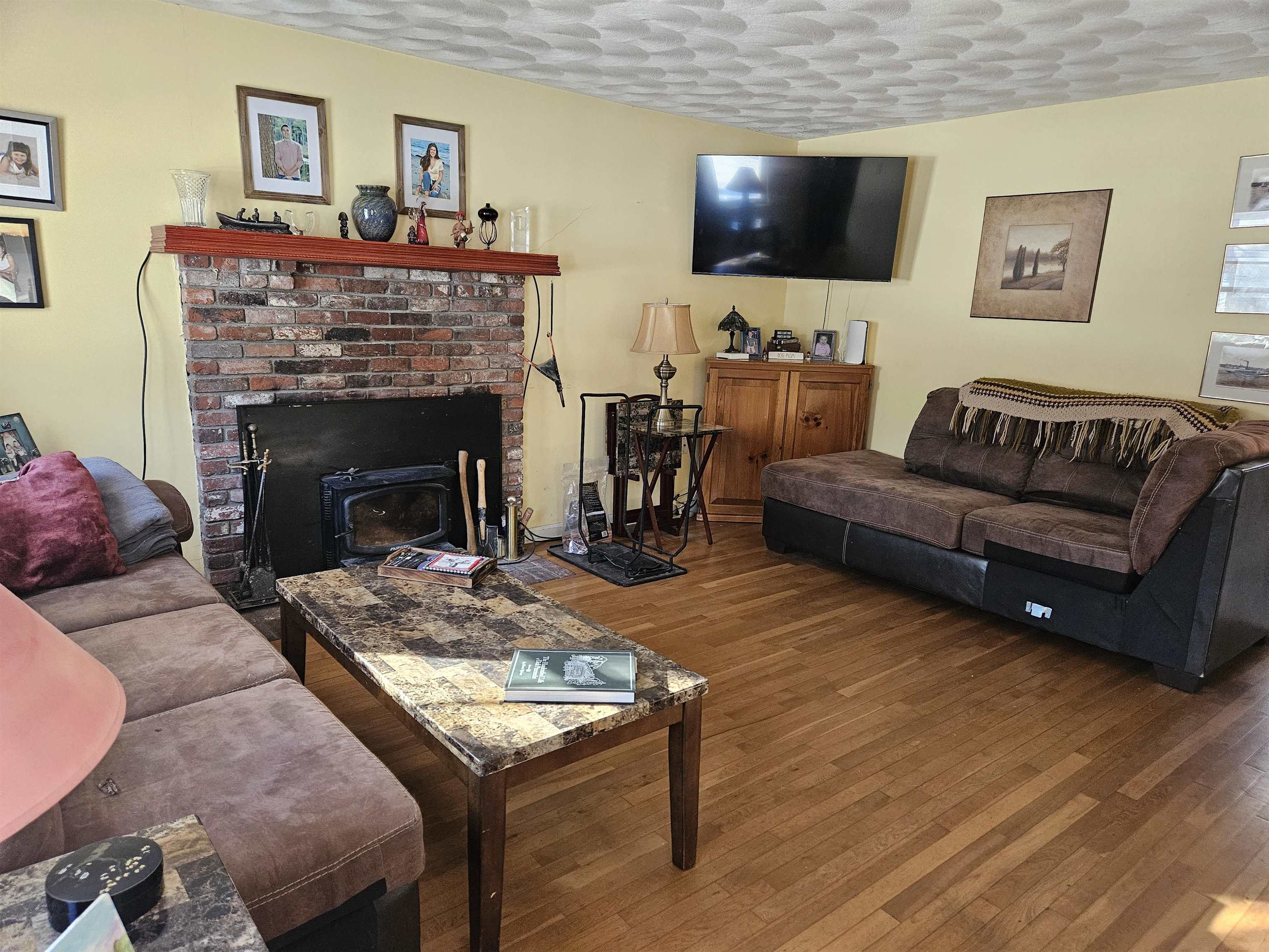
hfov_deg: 73.9
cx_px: 634
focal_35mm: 23
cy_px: 476
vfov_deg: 58.9
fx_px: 843
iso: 800
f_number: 1.8
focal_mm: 5.4
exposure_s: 1/120
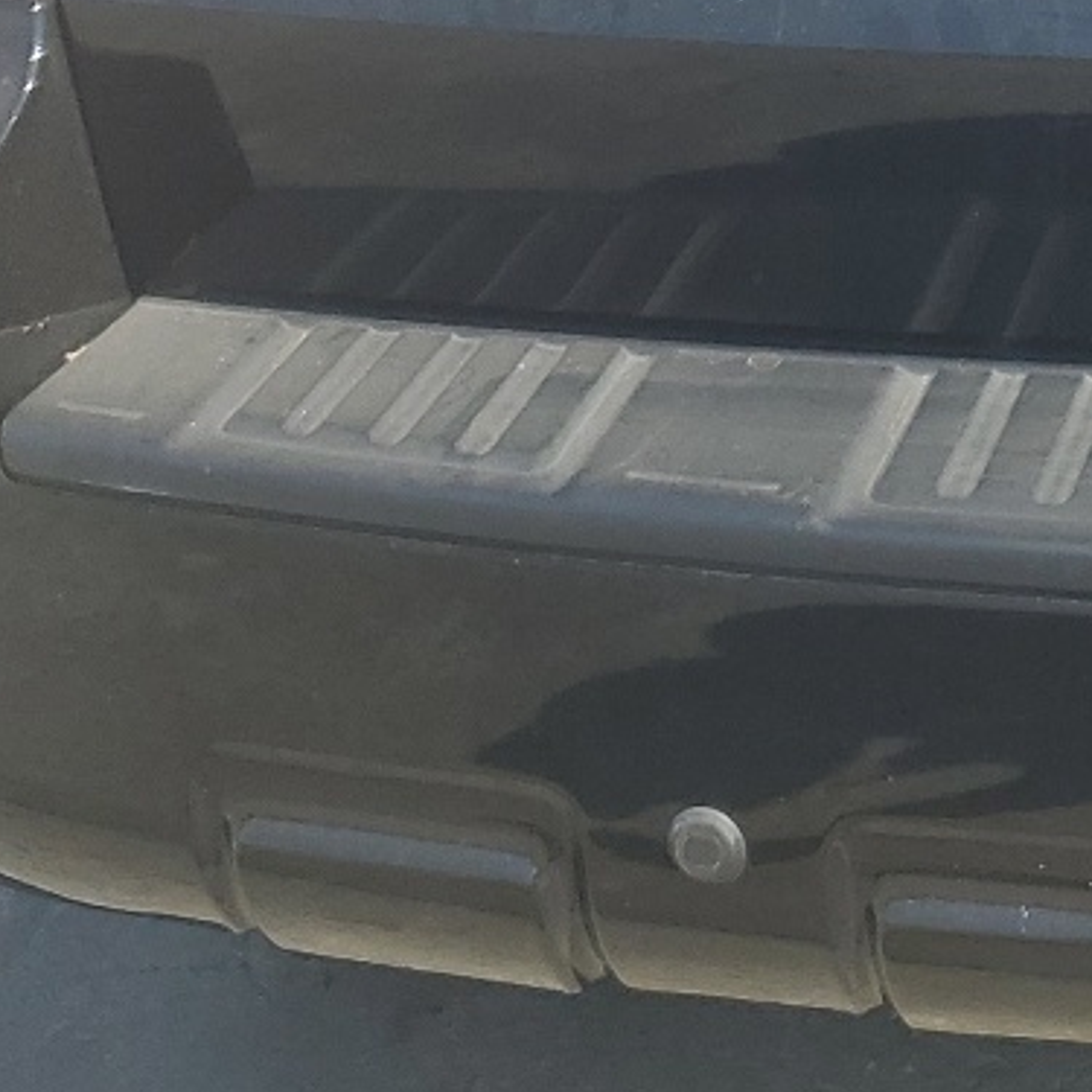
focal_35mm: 98
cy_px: -489
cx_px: 1351
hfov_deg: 16.9
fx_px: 3498
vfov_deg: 16.4
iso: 50
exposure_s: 1/1667
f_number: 1.5
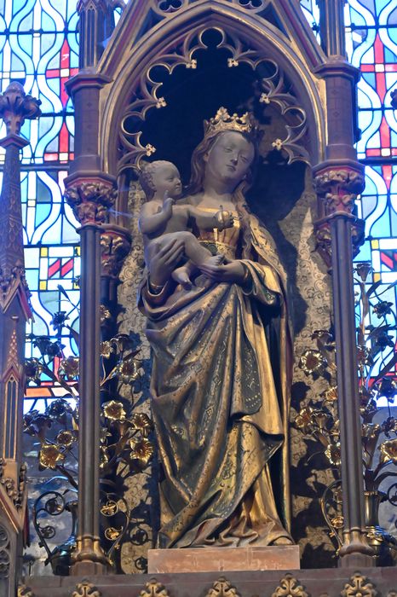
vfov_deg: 17.8
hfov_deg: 11.9
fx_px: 1904
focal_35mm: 115
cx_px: 198
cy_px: 298
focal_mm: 115
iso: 12800
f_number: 6.3
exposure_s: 1/125
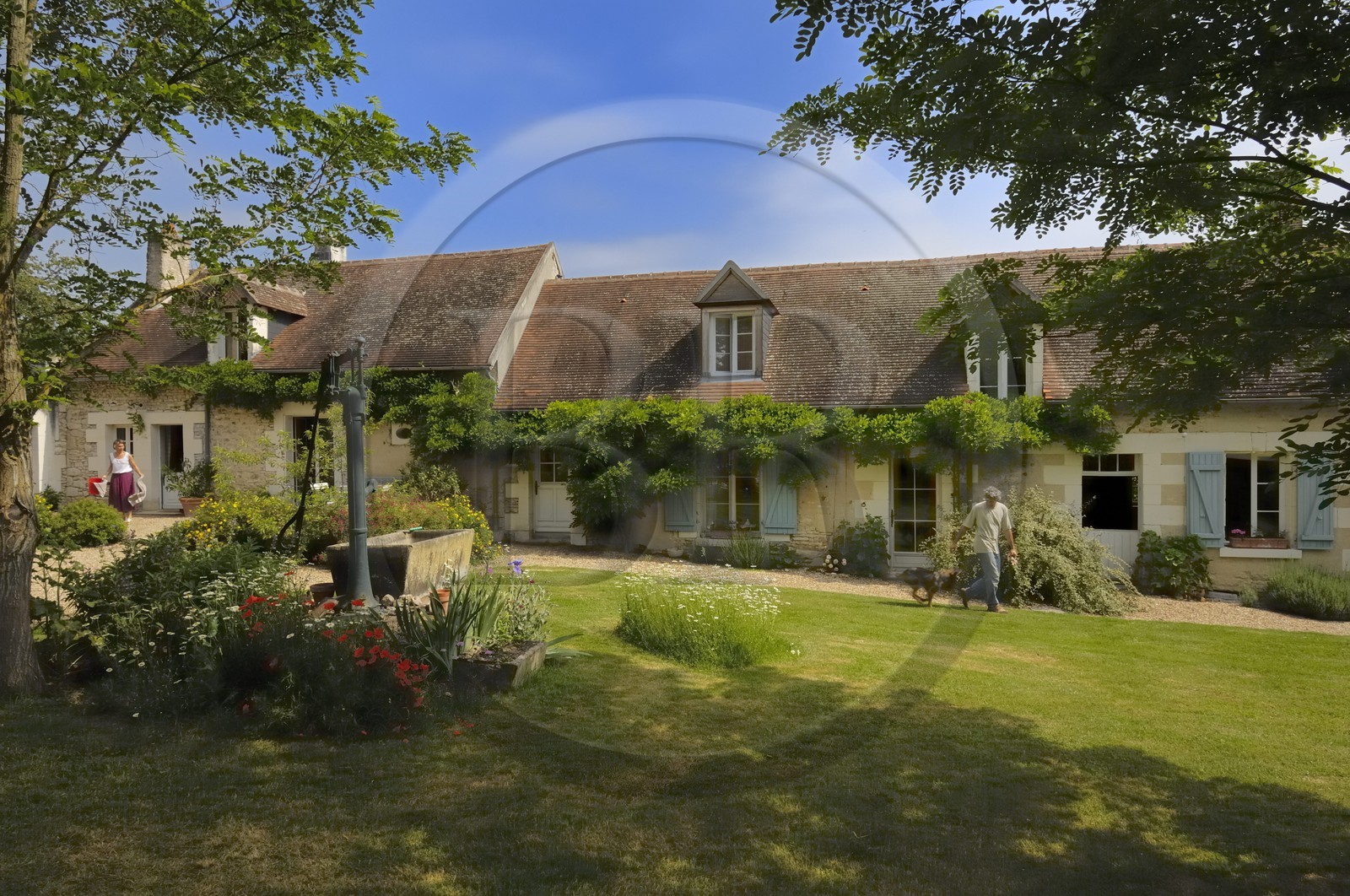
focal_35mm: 21
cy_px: 448
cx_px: 675
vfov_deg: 59.3
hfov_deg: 81.3
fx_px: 786
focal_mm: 14
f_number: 13
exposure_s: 1/100
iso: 100
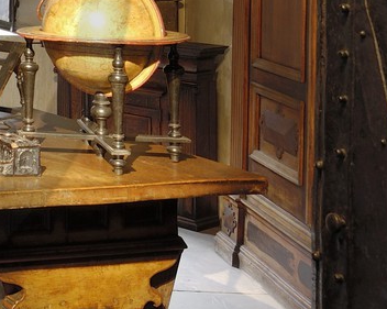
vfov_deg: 17.5
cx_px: -322
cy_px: -71
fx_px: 951
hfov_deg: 18.0
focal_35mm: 83
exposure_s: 2.2
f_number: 8
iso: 100
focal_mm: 13
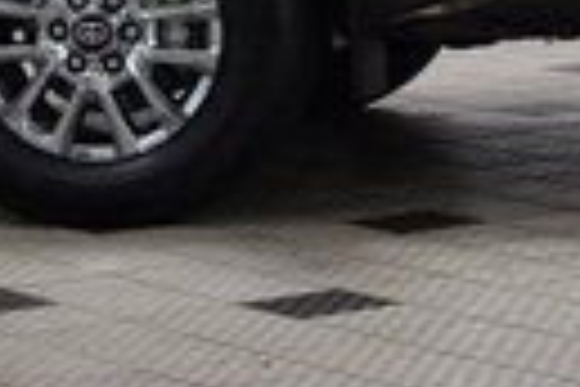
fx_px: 3488
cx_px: 1052
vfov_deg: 6.3
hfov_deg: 9.1
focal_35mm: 216
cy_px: -182
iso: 1600
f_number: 6.3
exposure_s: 1/60
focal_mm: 29
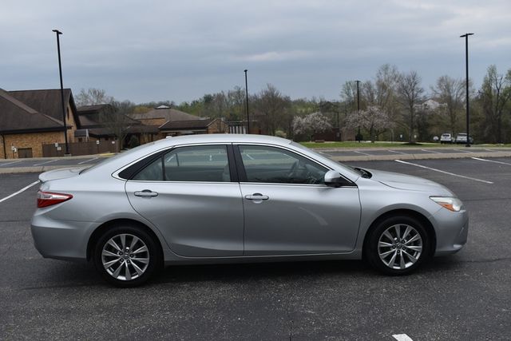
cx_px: 256
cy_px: 170
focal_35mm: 36
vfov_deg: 36.9
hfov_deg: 53.1
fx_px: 511
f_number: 8
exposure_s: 1/250
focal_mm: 24
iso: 110
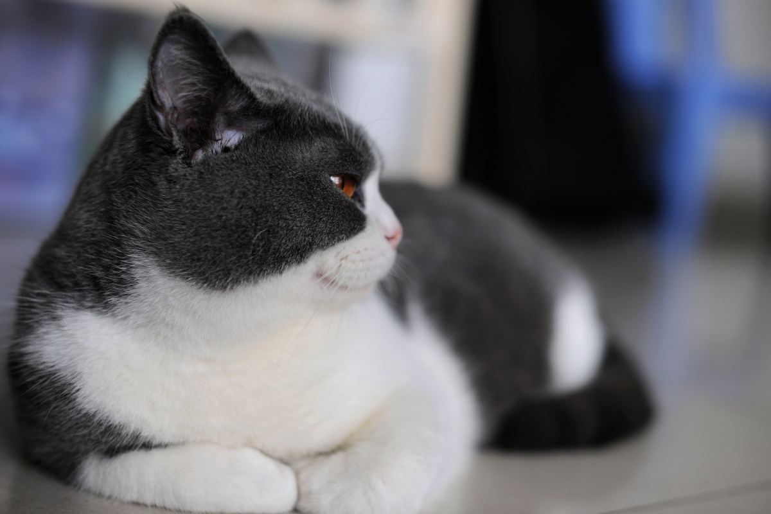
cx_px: 386
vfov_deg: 27.0
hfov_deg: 39.6
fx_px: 1071
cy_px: 257
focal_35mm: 50
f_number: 2.5
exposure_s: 1/60
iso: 160
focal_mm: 50
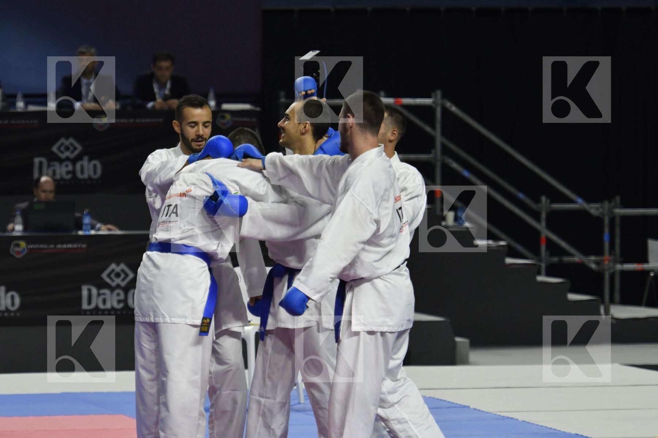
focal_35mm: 240
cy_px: 219
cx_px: 329
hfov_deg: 8.6
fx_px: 4384
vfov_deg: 5.7
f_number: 4
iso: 1250
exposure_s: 1/800
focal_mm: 160
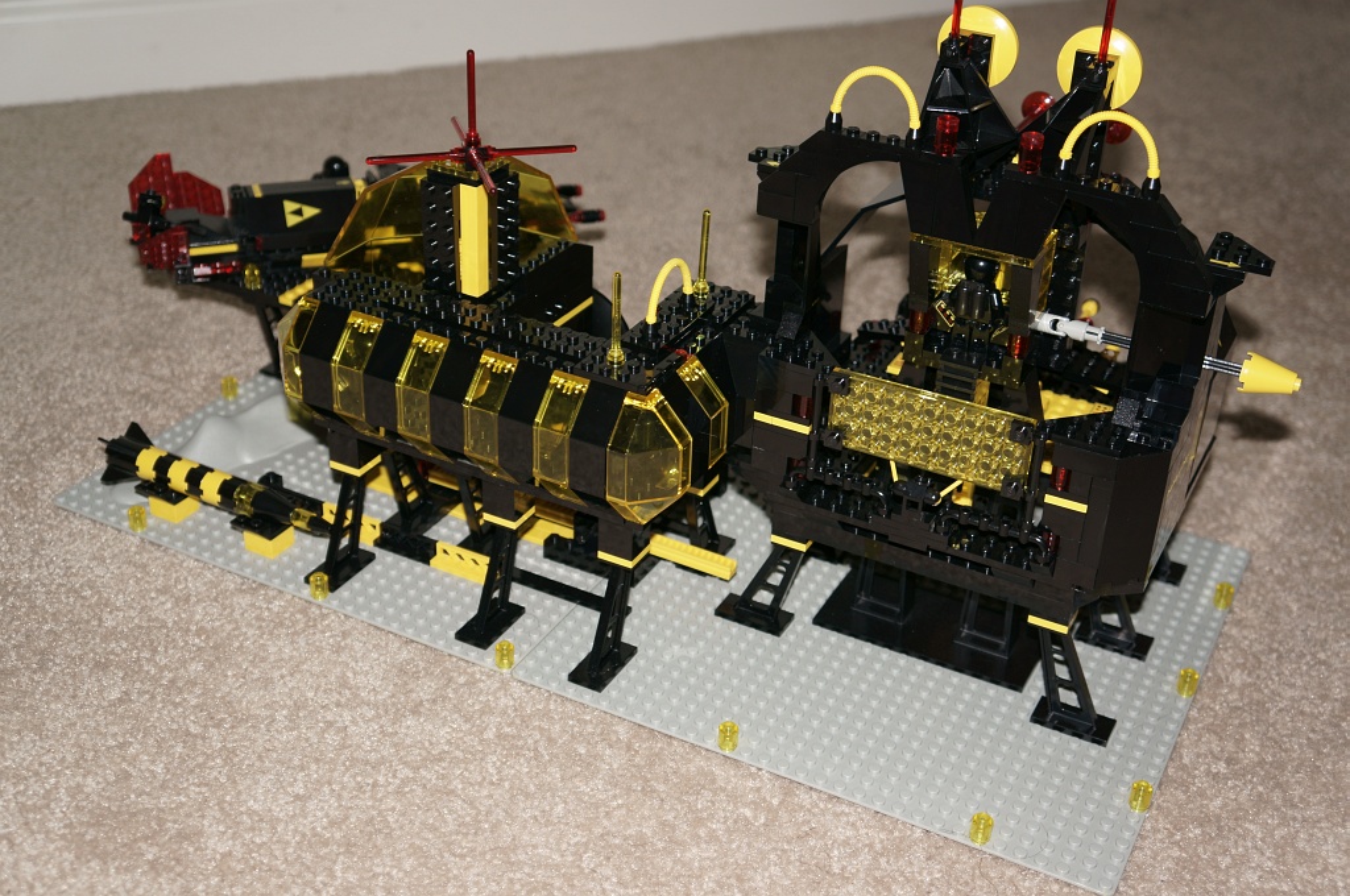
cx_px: 675
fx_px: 1573
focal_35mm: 42
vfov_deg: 31.8
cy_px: 448
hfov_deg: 46.5
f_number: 4
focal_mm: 28
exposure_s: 1/60
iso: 100
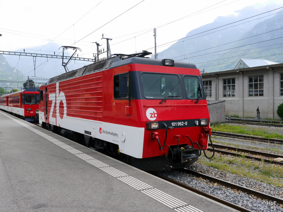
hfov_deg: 56.8
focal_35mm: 32
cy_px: 106
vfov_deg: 44.2
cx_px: 142
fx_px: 262
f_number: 6.3
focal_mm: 16
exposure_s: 1/320
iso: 160
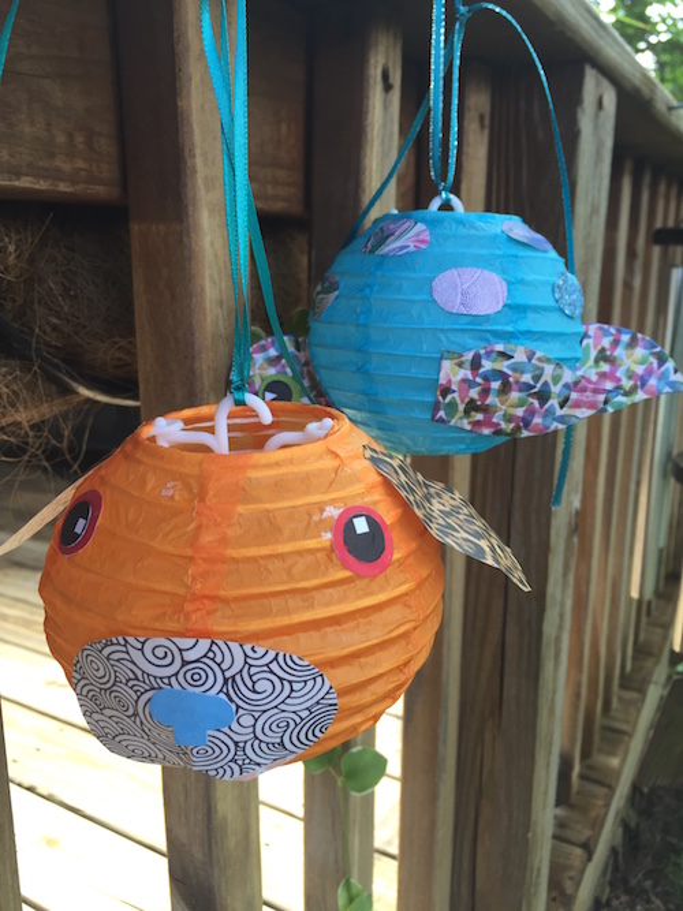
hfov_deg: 48.2
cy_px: 456
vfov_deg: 61.7
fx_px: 763
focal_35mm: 29
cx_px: 342
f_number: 2.2
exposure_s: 1/120
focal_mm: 4.15
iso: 50
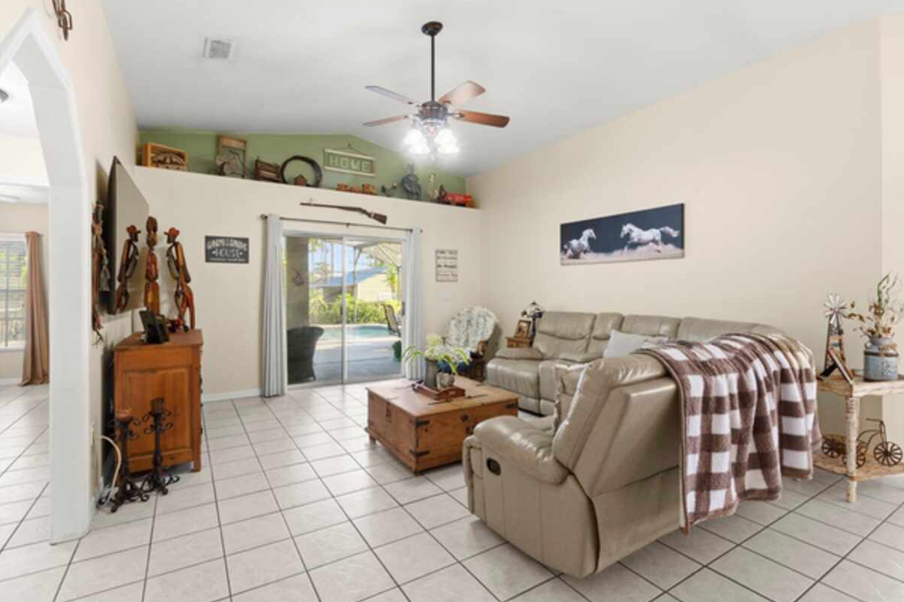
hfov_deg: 96.7
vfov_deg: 73.7
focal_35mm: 16
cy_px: 304
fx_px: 402
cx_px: 439
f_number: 8
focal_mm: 10
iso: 100
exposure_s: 1.6
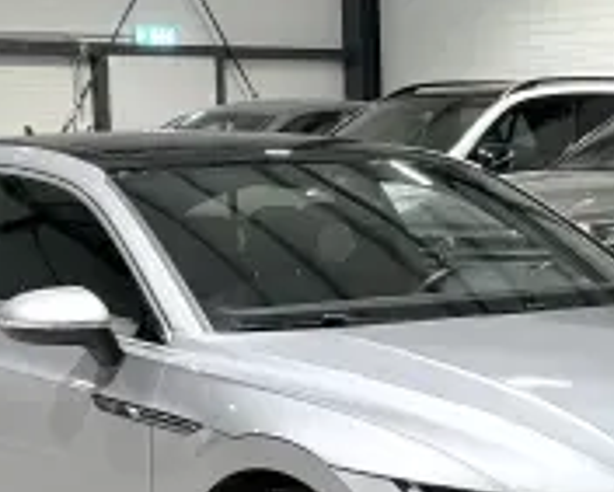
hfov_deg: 19.5
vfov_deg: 15.8
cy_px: 454
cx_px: 586
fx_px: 1745
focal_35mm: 96
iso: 100
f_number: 1.78
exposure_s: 1/50
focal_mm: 6.76
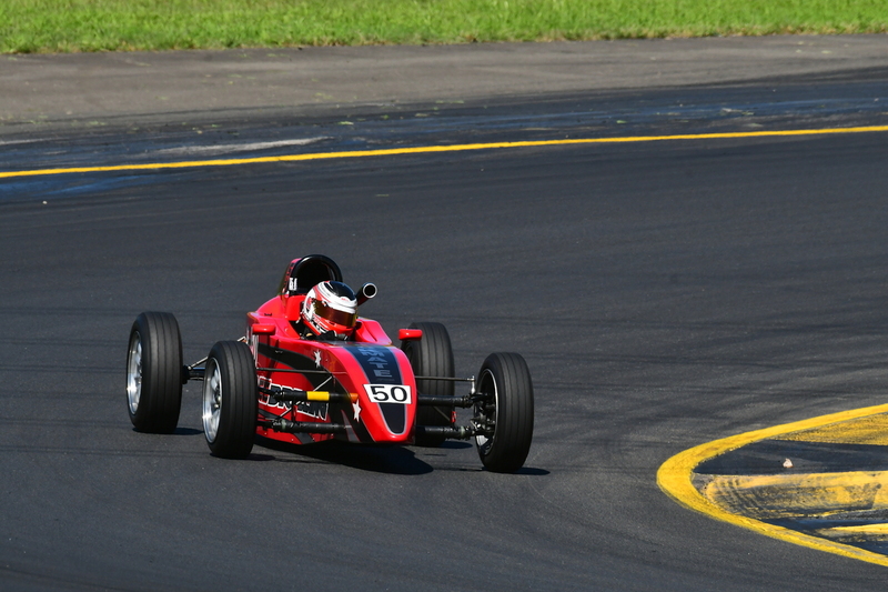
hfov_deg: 2.8
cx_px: 444
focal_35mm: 750
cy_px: 296
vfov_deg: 1.8
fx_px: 18495
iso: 400
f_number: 11
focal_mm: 500
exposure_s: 1/640
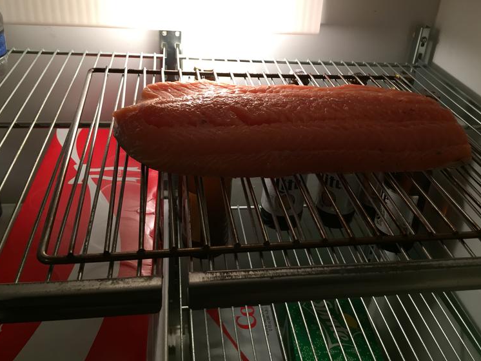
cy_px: 156
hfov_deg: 52.4
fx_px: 486
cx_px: 283
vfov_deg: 40.6
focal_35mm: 35
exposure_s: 1/30
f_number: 2.2
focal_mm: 4.15
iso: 80
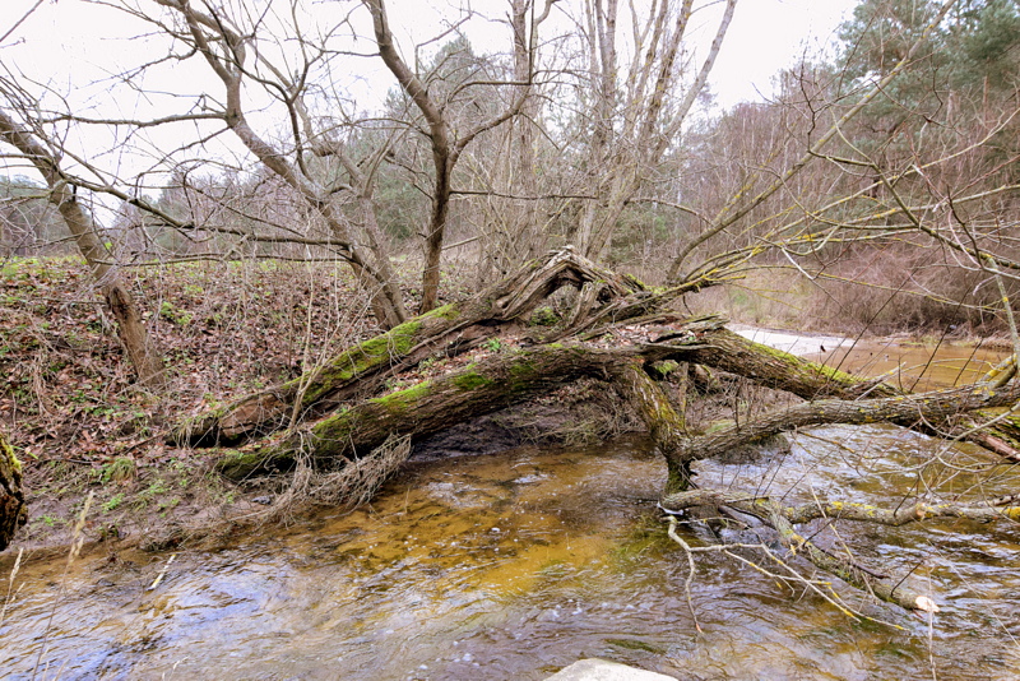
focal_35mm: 24
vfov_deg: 53.2
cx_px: 510
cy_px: 340
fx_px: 680
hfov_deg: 73.7
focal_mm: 16
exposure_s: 1/60
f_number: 7.1
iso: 1600
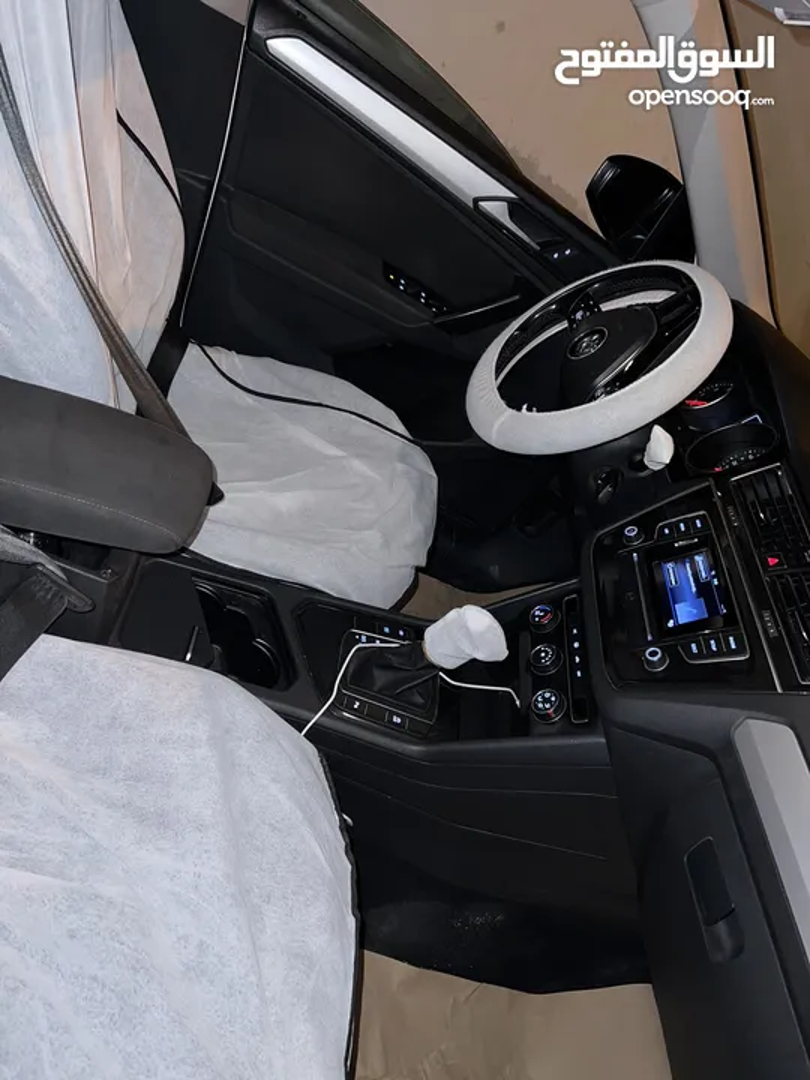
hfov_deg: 53.1
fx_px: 811
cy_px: 540
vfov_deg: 67.3
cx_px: 405
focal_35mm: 26
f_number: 1.5
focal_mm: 5.7
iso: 32
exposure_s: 1/5
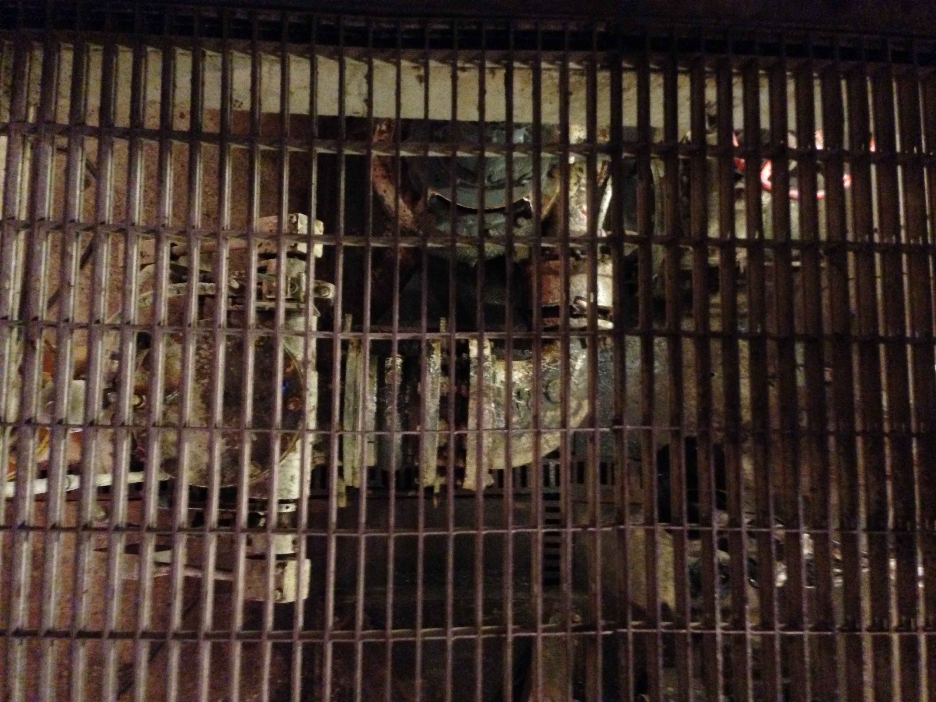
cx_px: 468
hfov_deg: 55.4
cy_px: 351
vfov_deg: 42.9
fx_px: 892
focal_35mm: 33
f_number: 2.4
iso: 800
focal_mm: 4.12
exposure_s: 1/15
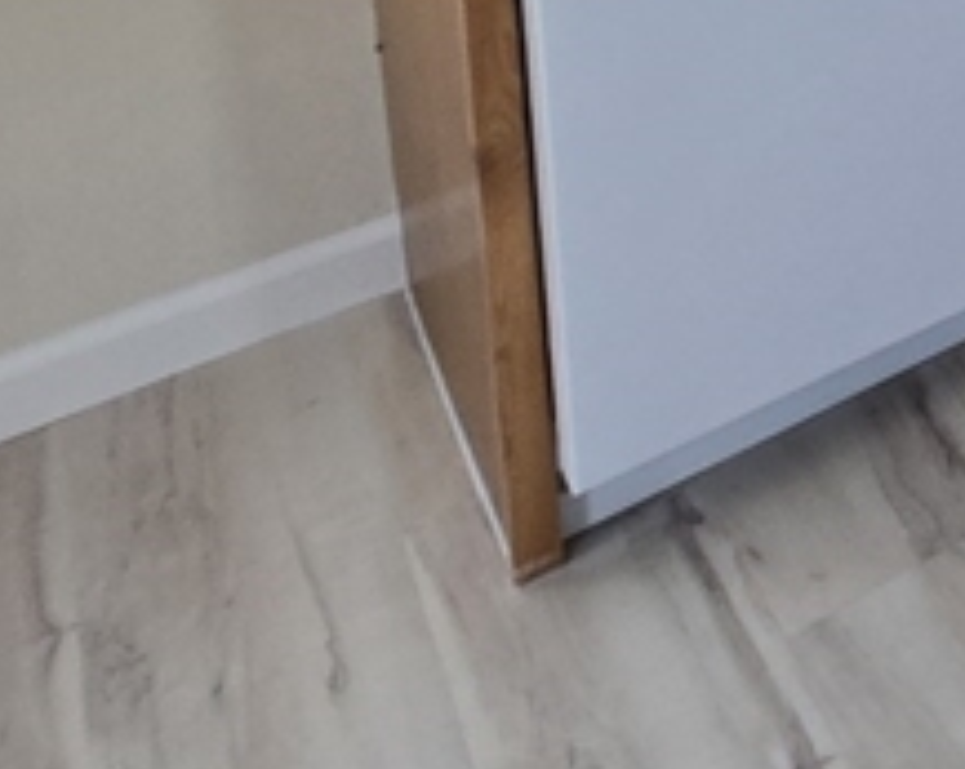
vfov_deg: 17.7
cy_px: -778
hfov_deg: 19.5
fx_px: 1711
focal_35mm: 60
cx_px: 1881
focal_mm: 2.2
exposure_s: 1/60
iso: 100
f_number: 2.2
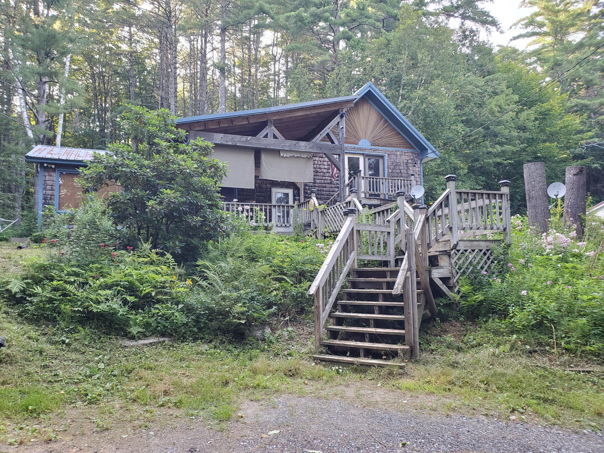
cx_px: 302
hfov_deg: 67.3
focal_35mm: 26
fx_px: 454
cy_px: 226
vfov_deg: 53.1
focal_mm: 4.3
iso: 160
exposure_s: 1/120
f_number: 2.4
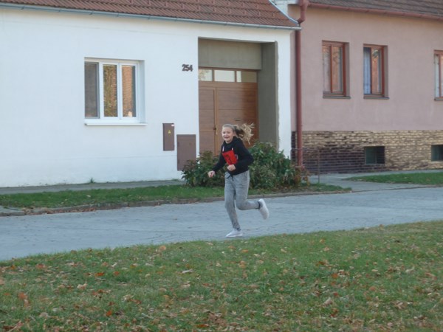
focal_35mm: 119
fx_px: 1523
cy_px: 166
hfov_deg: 16.6
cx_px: 222
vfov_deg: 12.5
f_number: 4.4
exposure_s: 1/125
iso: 160
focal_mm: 19.5
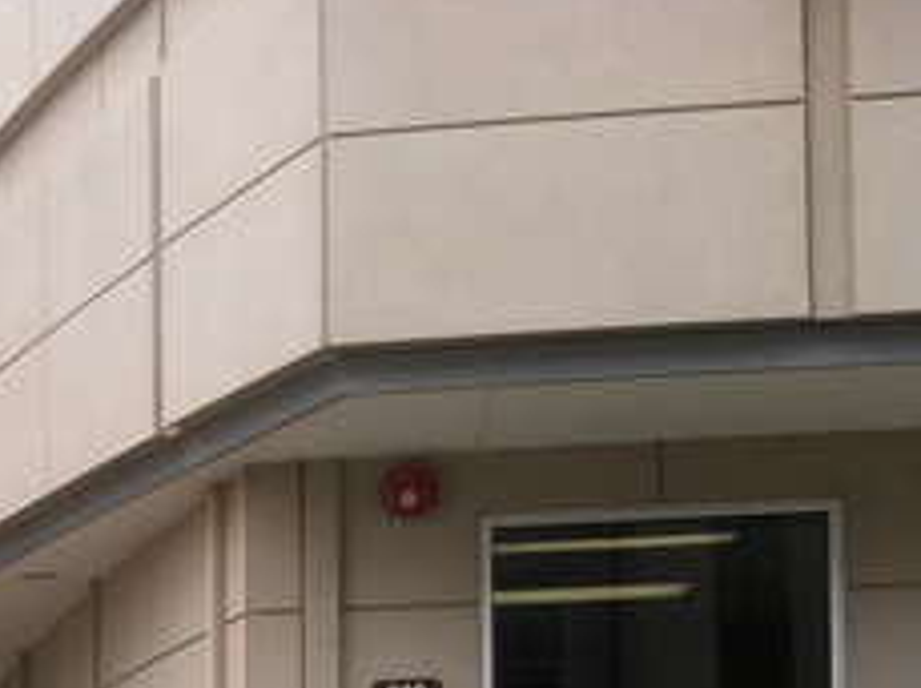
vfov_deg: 14.3
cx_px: -201
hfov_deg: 18.9
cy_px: 941
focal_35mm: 98
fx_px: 2603
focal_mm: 3.85
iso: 80
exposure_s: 1/188
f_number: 2.8
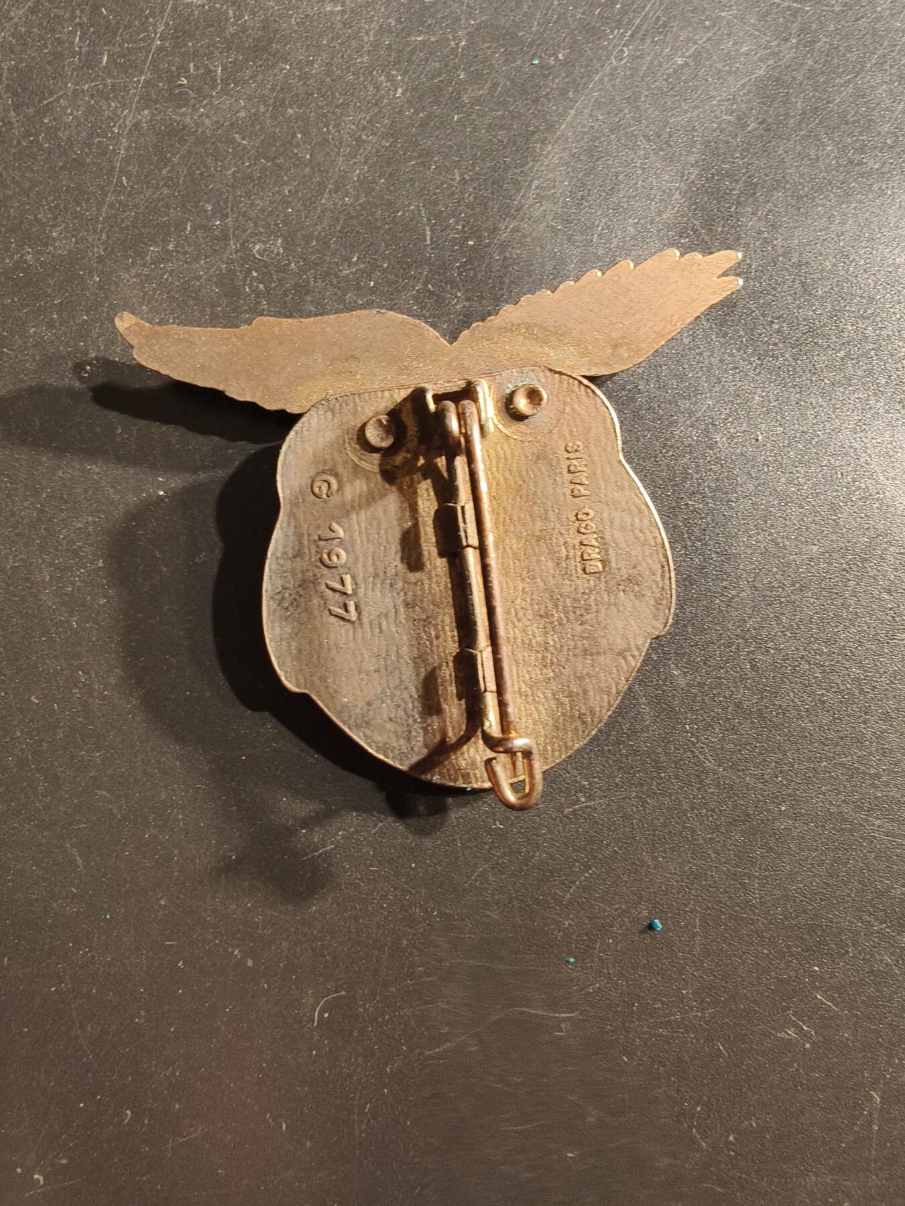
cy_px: 603
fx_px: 802
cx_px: 452
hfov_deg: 58.9
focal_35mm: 23
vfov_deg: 73.9
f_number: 2
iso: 320
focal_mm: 2.32
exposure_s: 1/33.3
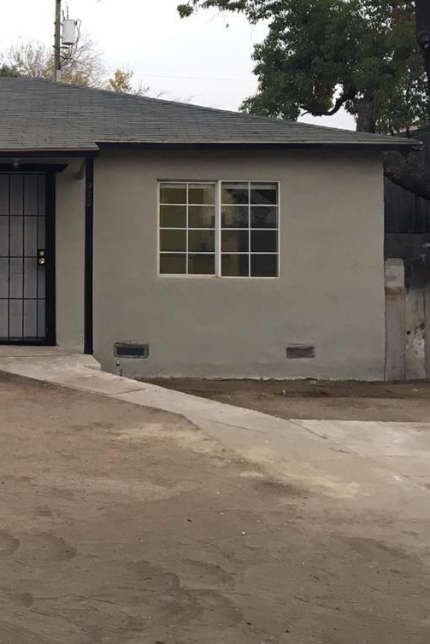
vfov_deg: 33.0
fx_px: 1074
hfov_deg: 21.3
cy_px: 190
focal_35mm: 60
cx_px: -67
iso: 25
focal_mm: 4.15
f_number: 2.2
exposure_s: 1/30
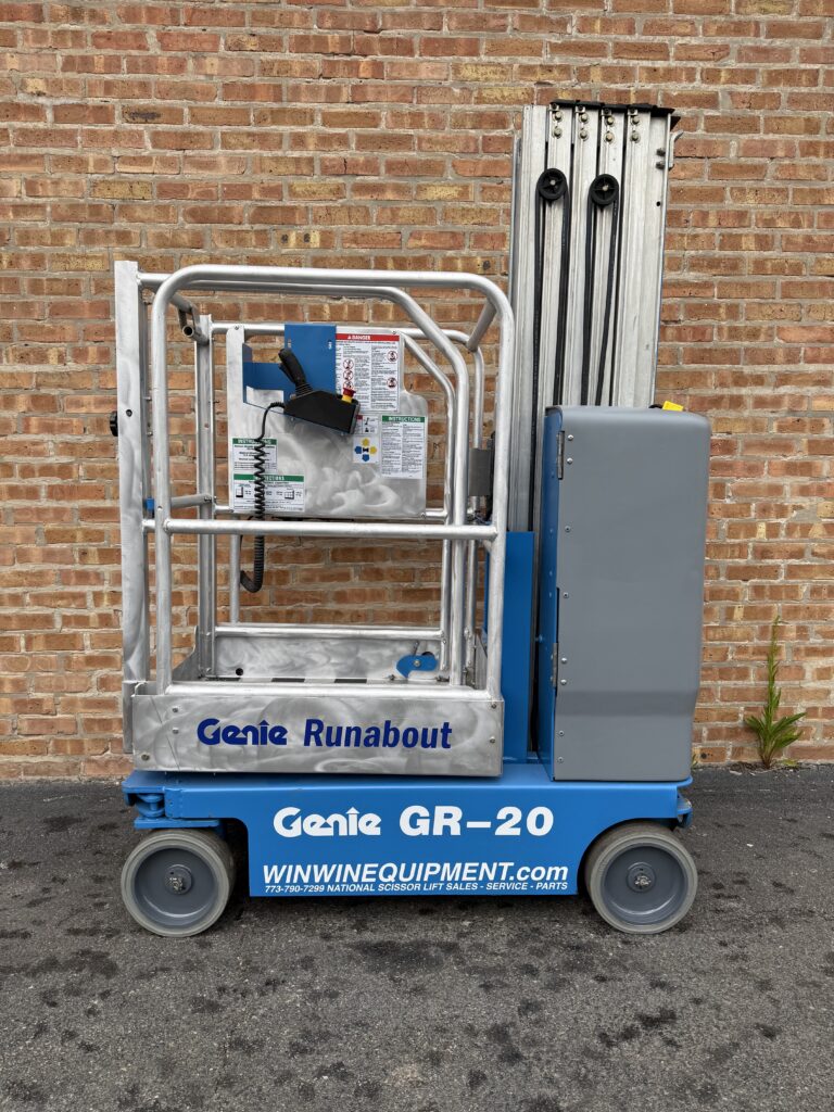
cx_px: 417
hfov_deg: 56.8
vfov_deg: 71.6
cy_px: 556
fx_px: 771
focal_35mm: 24
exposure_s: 1/412
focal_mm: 6.76
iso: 80
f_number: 1.78
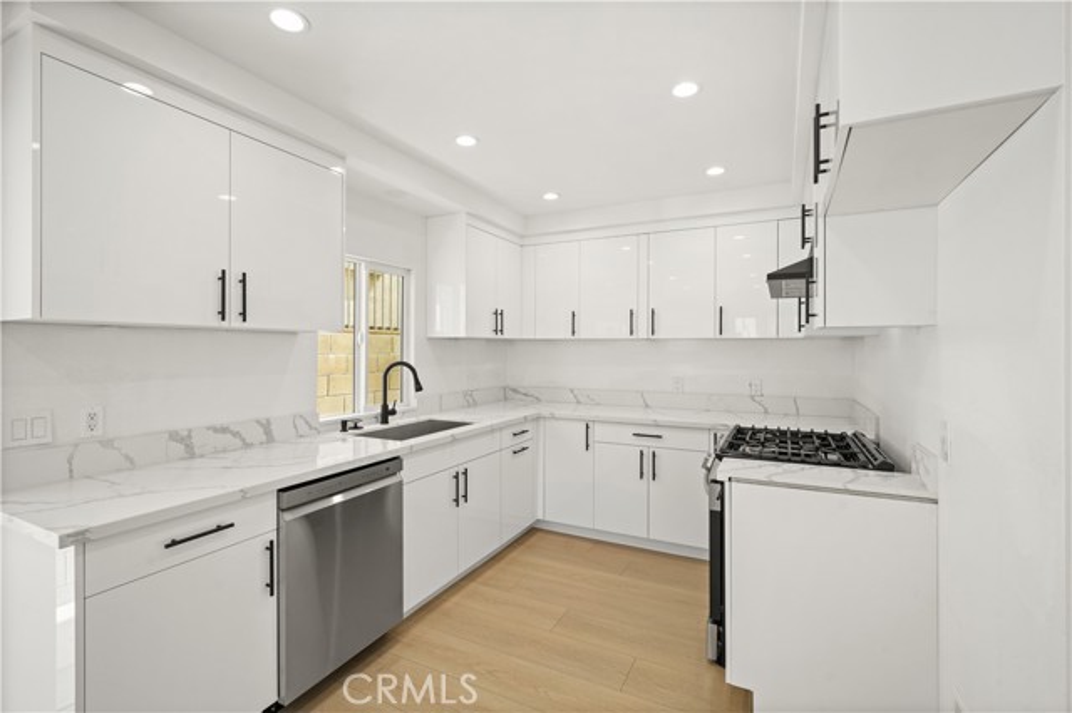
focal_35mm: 16
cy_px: 356
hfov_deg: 96.8
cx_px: 536
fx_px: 476
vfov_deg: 73.7
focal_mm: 16
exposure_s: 1/30
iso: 500
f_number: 8
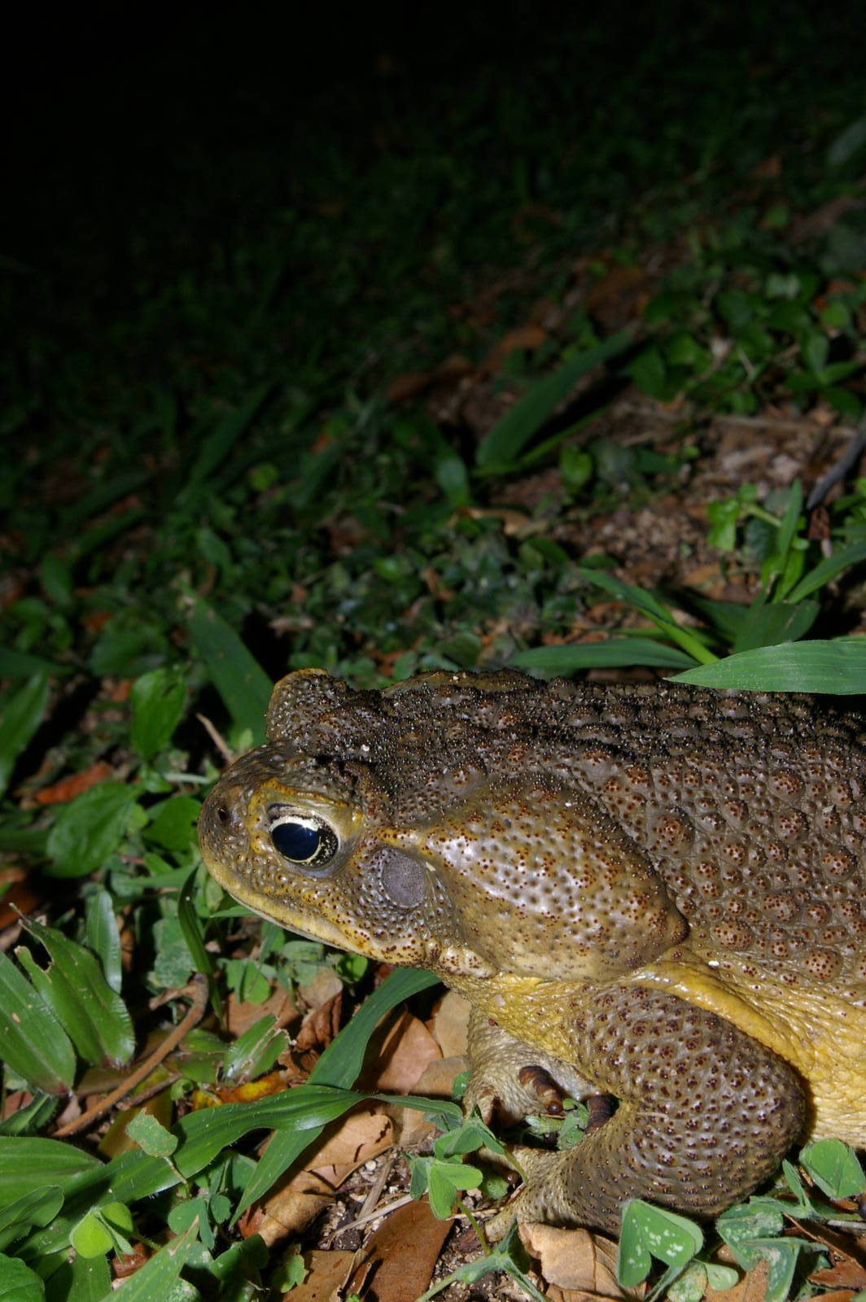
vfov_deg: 37.9
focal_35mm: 52
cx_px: 433
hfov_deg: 25.7
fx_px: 1898
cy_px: 651
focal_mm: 35
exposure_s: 1/45
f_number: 16
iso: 400
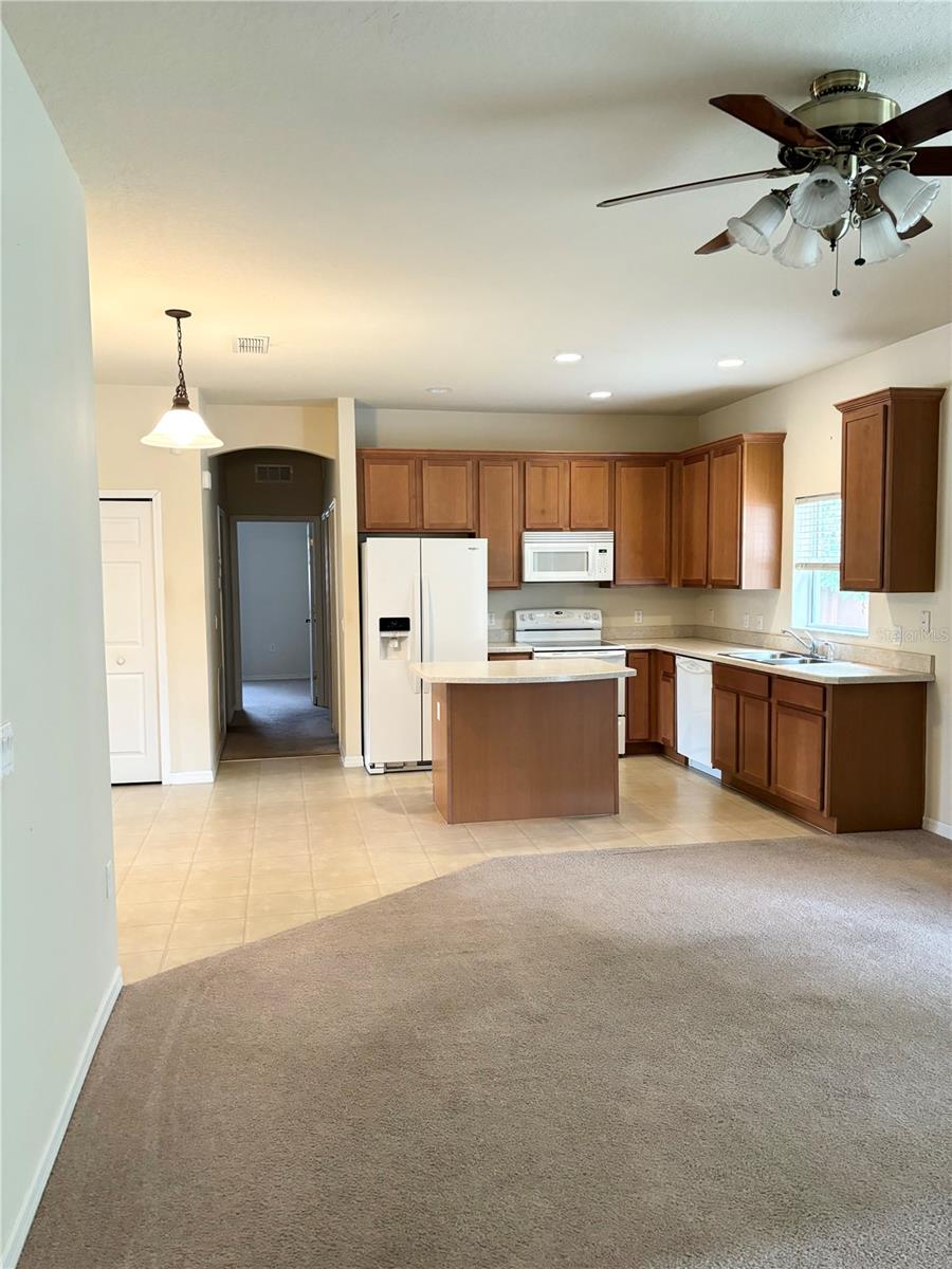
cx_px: 476
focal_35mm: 26
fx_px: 953
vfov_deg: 67.3
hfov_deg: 53.1
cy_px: 634
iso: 320
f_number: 1.6
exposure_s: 1/60
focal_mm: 5.96
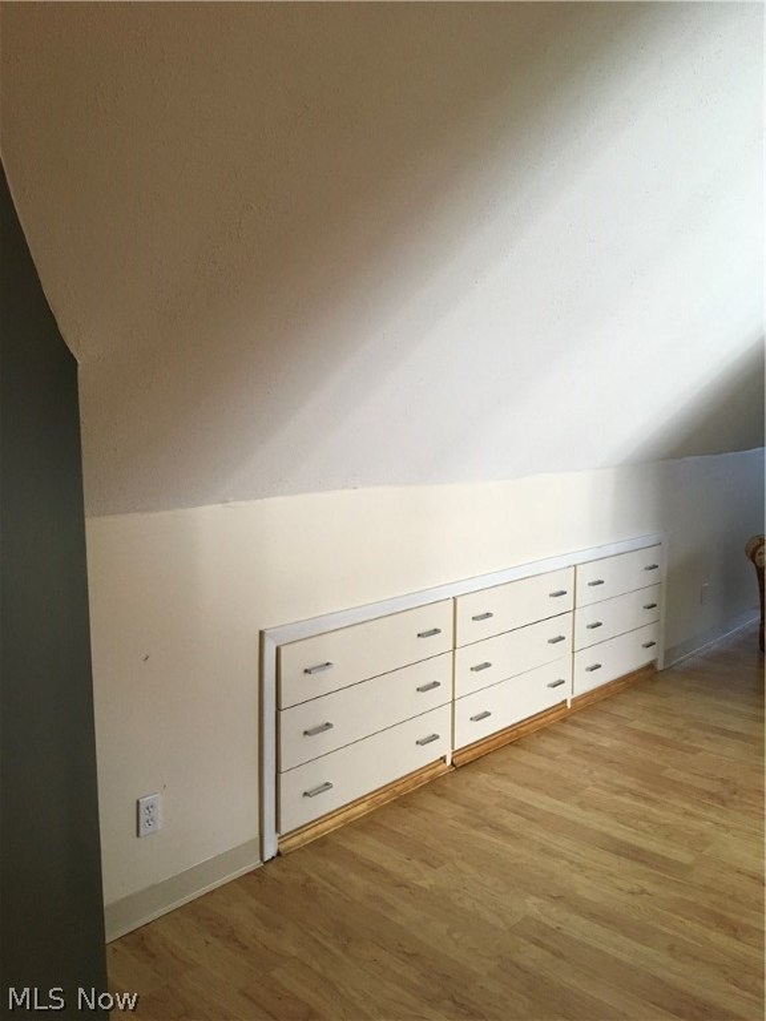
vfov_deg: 61.7
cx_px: 383
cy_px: 510
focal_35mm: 29
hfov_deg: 48.2
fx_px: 856
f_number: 2.2
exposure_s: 1/30
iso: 125
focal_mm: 4.15
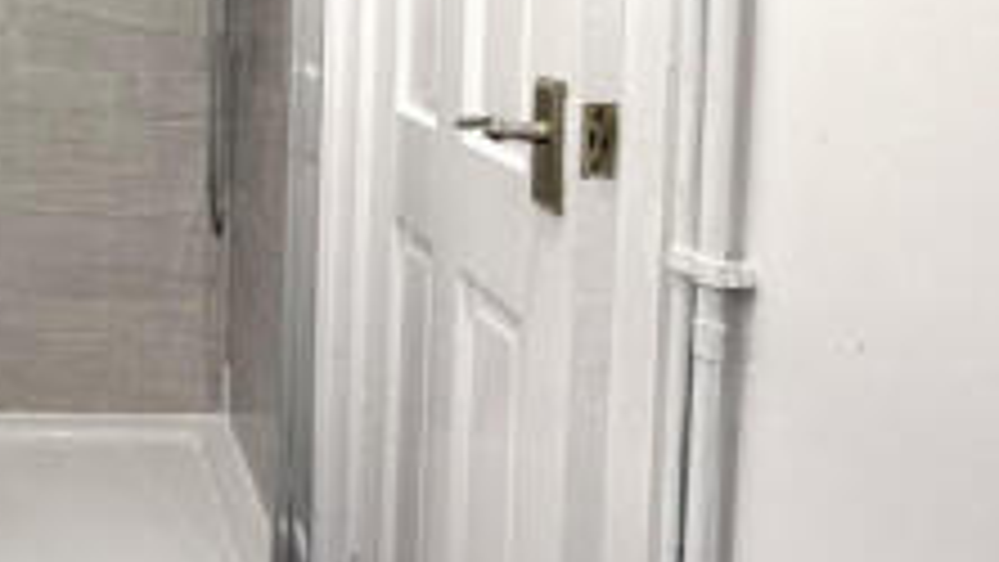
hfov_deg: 44.6
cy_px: 11
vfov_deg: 28.1
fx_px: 1060
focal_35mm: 40
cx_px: 52
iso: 160
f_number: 2.2
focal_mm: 2.22
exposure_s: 1/121
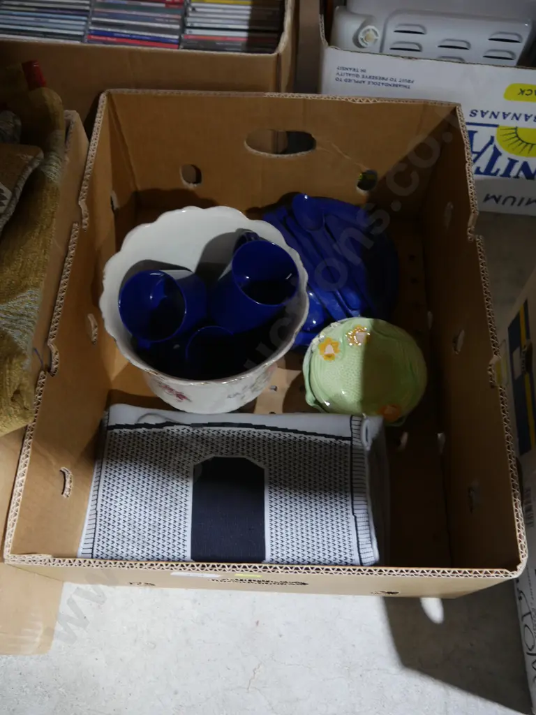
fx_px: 578
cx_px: 268
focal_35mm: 28
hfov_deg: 49.7
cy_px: 358
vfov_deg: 63.4
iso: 640
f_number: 3.5
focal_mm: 14
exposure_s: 1/60
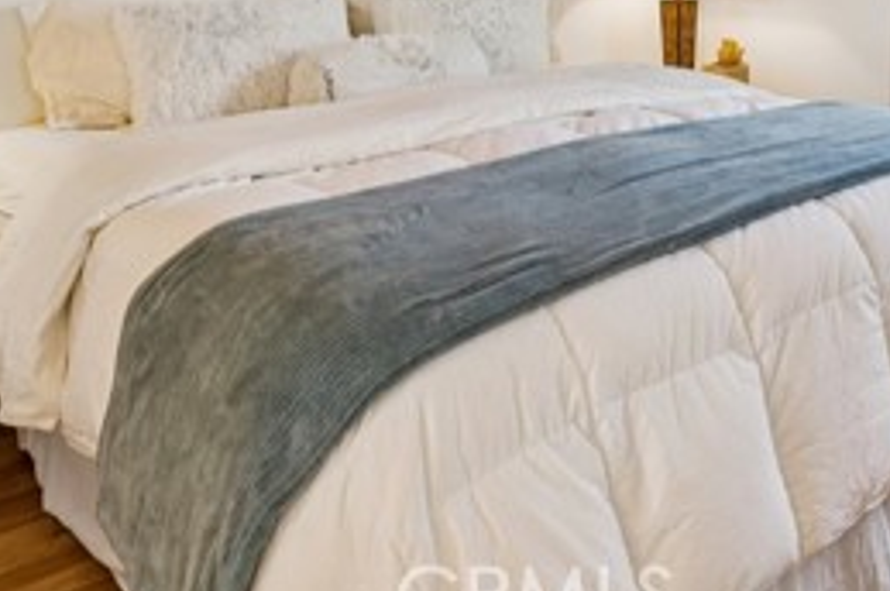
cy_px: -86
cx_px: 594
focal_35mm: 44
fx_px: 1086
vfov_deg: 27.4
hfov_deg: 43.9
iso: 100
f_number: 13
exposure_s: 1/2
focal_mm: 17.8
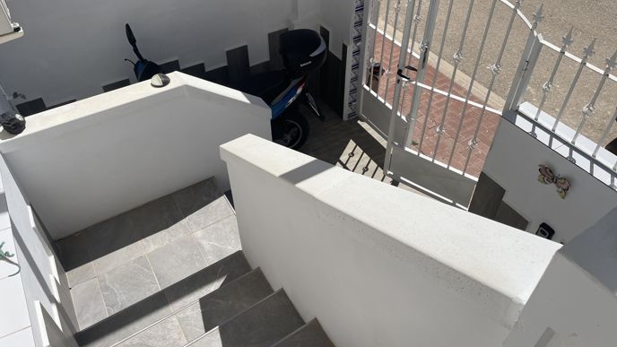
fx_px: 474
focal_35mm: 29
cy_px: 137
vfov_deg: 40.0
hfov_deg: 66.1
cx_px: 302
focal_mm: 4.2
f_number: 1.6
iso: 32
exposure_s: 1/8403
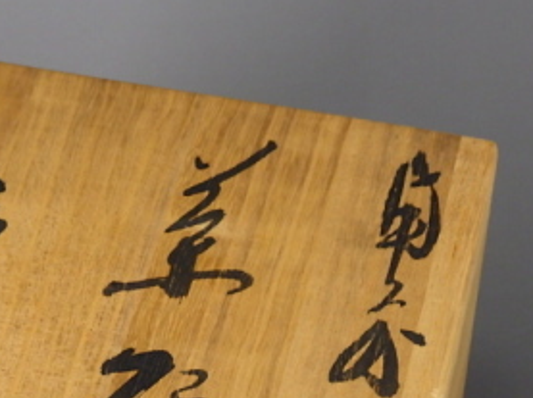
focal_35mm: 118
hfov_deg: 16.7
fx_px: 1815
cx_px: 160
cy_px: 456
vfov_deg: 12.3
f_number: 4.4
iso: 200
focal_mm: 9.1
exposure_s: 1/60
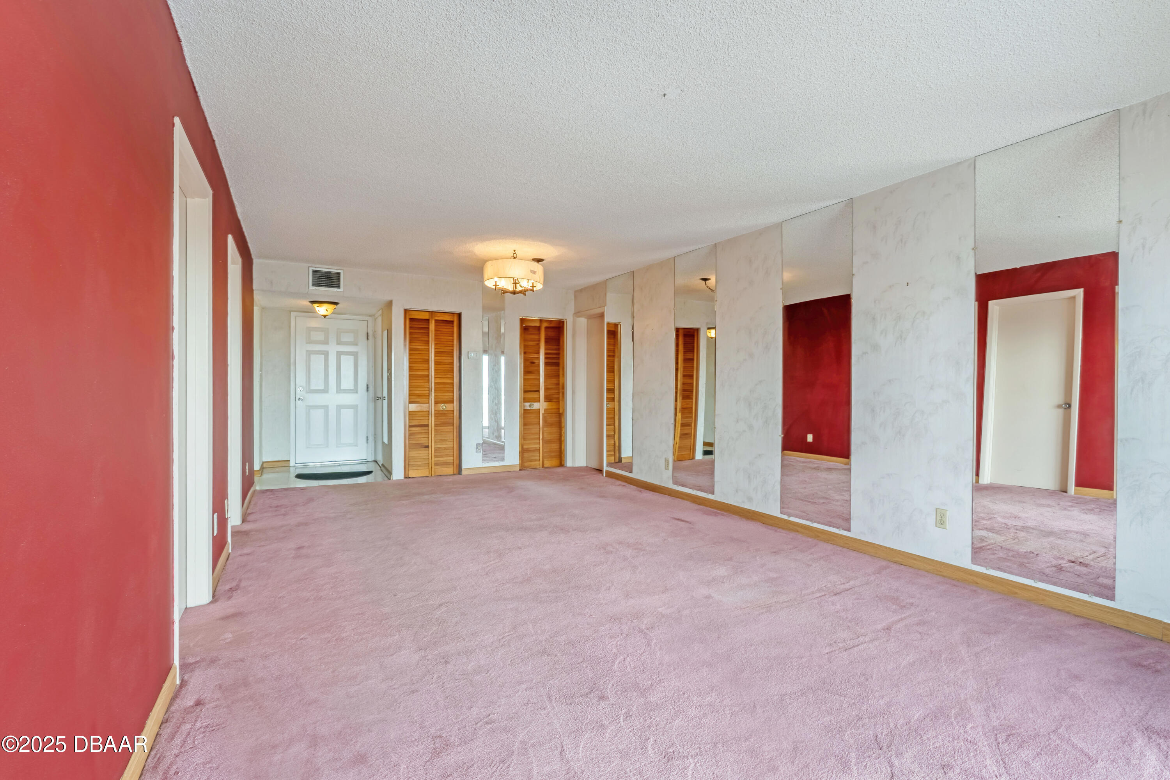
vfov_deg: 72.1
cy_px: 390
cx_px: 585
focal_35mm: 16
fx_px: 536
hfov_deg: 95.0
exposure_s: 1/200
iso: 250
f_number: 9
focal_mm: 11
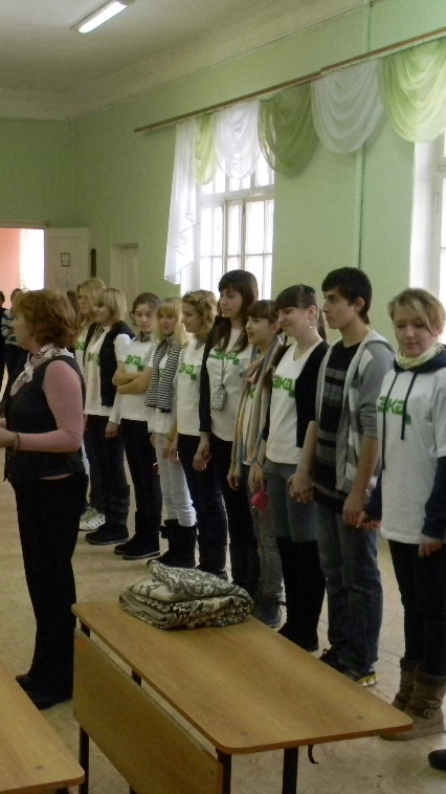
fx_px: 1115
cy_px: 398
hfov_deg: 22.6
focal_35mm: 53
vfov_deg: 39.2
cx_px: 224
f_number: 3.7
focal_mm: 6.4
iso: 800
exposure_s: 1/40.8
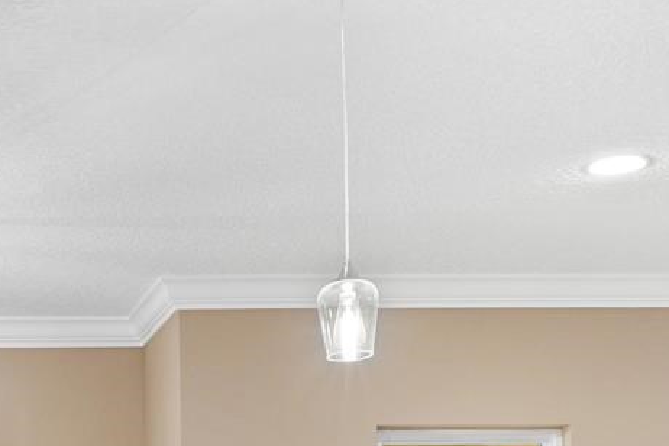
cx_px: -169
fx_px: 1710
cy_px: 739
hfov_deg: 20.5
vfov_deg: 13.7
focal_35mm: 92
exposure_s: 6
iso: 100
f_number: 8
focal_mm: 17
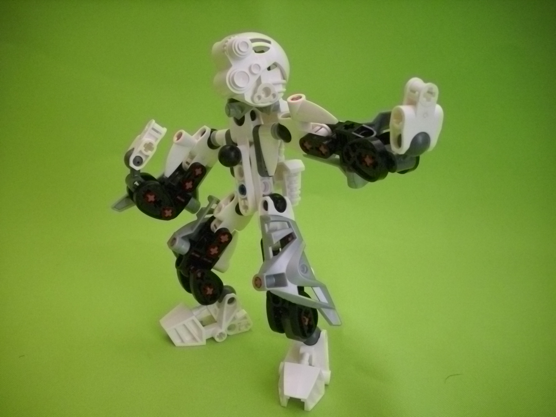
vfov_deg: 45.4
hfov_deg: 58.4
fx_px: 498
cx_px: 278
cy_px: 208
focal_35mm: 31
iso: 400
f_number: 2.8
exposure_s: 1/15
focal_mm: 6.2
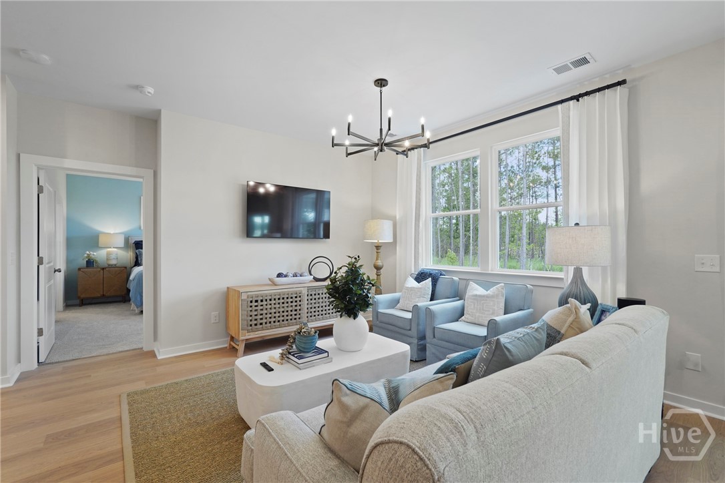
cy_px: 242
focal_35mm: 16
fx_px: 322
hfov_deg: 96.7
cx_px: 362
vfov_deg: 73.7
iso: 320
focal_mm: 16
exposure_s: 1/8
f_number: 9
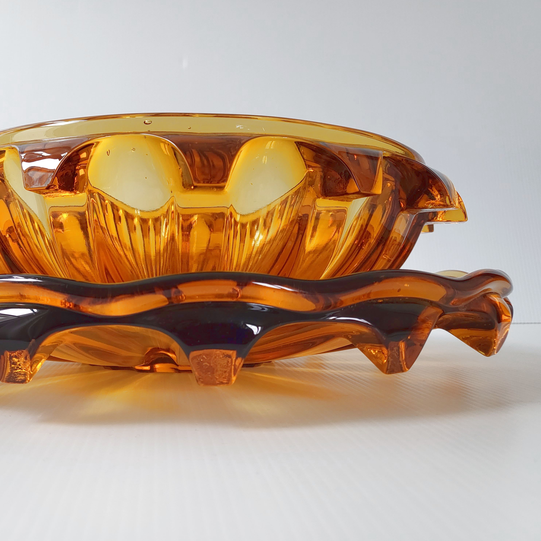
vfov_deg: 52.5
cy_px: 270
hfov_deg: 51.6
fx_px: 548
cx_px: 181
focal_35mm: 31
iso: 200
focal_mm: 4.25
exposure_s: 1/50
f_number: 1.8
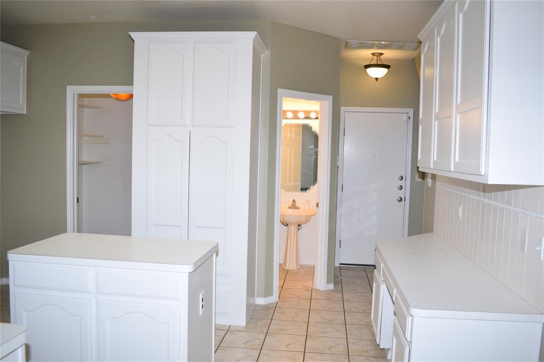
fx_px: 453
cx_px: 272
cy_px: 181
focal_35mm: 30
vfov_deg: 43.6
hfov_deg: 61.9
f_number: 5
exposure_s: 1/100
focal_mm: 20
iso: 400
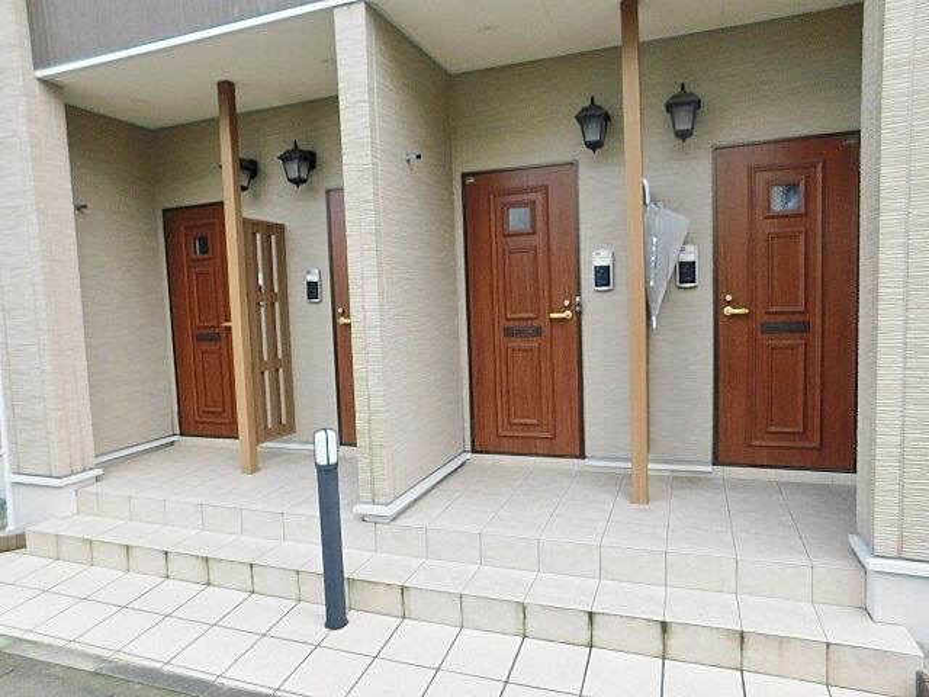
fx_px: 617
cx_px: 464
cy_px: 348
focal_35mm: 23
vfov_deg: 58.9
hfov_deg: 73.9
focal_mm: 4
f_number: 3
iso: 125
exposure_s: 1/400
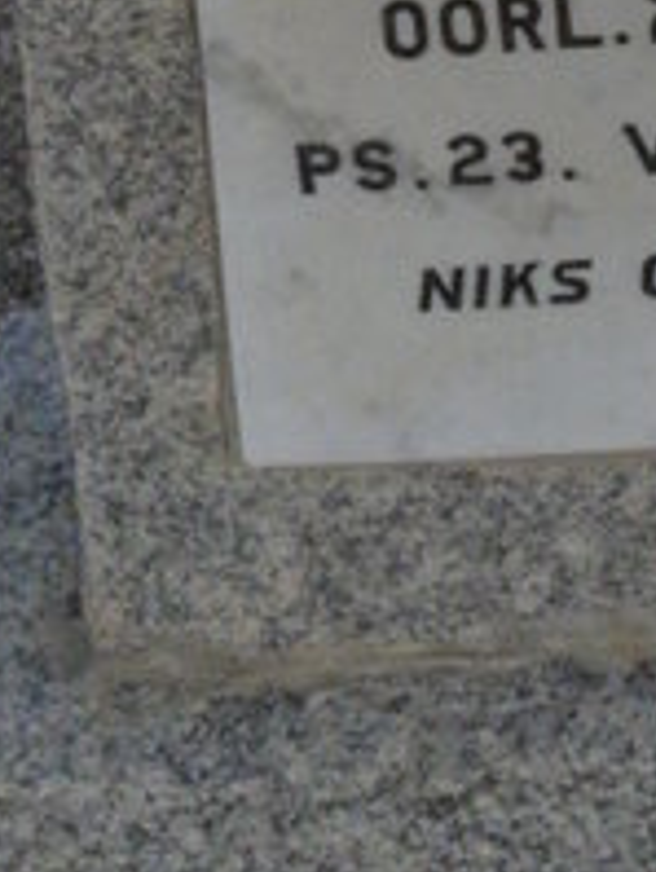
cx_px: 731
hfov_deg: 13.8
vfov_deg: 17.3
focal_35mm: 105
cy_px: -344
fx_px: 2647
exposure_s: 1/640
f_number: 6.3
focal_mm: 4.6
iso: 200
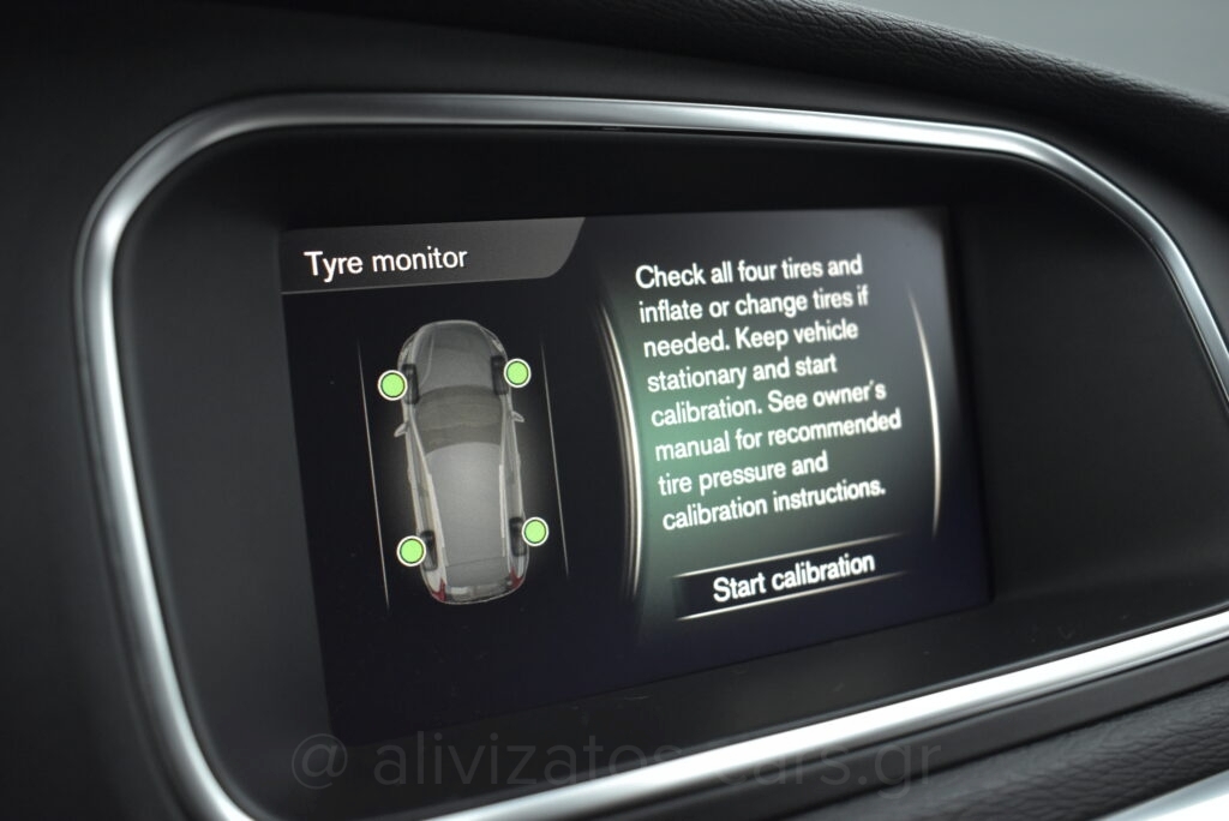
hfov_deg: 51.3
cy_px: 410
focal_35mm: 38
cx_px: 614
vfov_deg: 35.5
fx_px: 1281
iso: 1600
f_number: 4
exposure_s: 1/125
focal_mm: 25
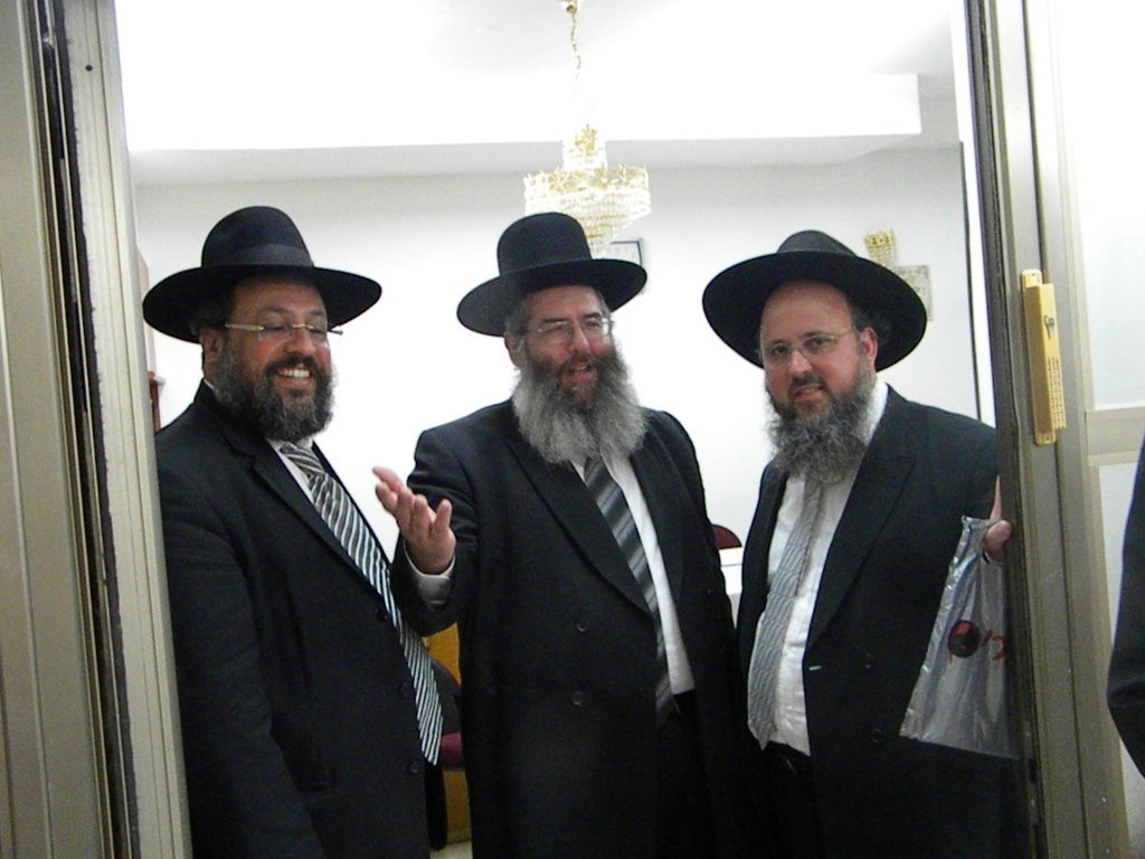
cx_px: 572
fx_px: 1191
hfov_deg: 51.4
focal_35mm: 36
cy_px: 430
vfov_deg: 39.7
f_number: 3.7
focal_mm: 6.4
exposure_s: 1/62.8
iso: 1533
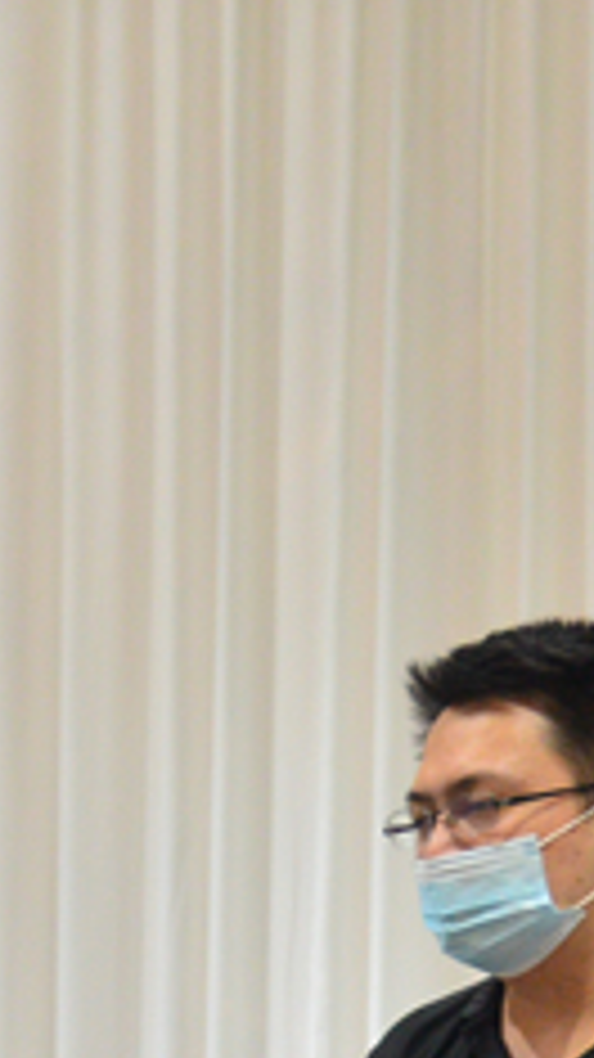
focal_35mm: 138
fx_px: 3868
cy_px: 1497
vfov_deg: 14.7
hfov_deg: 7.8
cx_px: -1080
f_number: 4
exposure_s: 1/100
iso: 1600
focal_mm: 31
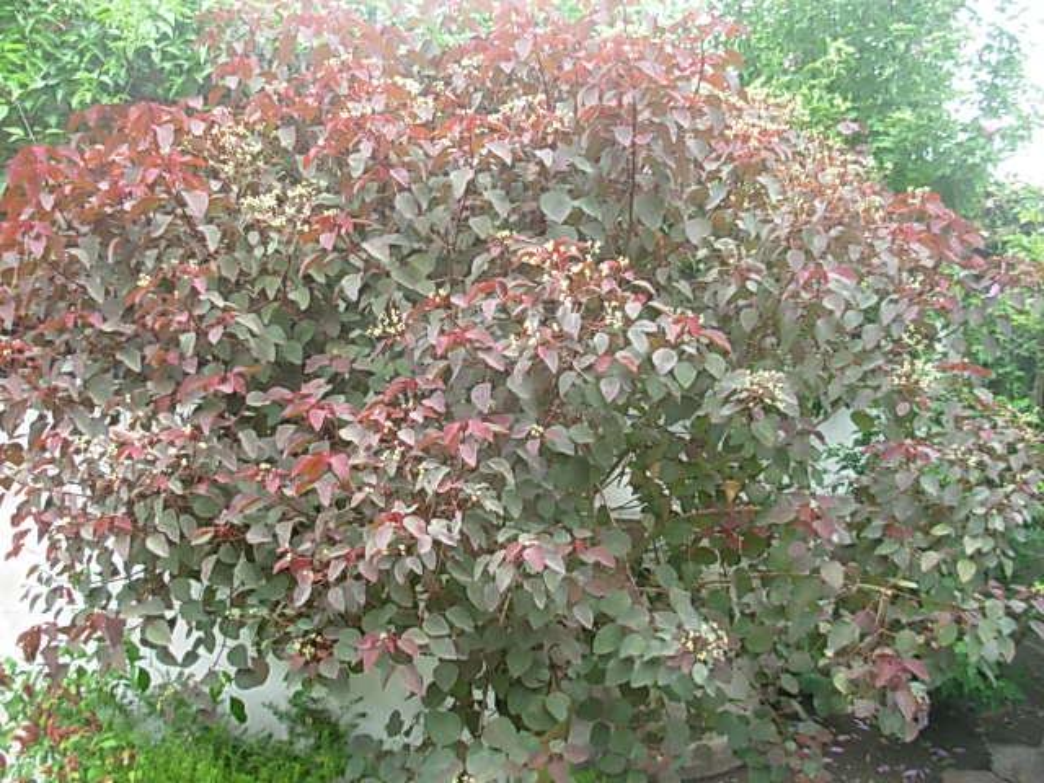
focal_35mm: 38
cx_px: 522
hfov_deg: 49.0
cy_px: 392
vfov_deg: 37.7
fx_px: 1146
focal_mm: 6.3
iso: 50
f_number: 2.9
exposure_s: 1/76.1
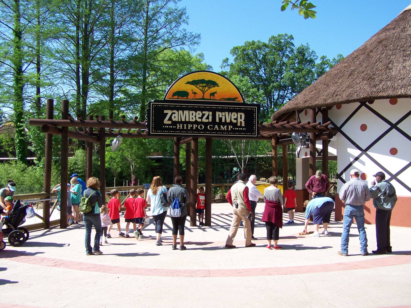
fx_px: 451
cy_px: 154
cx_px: 206
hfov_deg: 49.0
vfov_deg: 37.7
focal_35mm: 38
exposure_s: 1/320
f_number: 4
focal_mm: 6.3
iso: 64
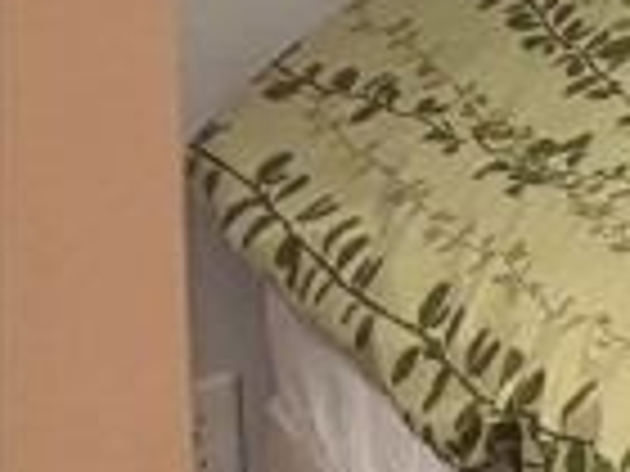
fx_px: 3185
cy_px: -360
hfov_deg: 8.2
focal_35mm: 175
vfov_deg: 8.2
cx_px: 2295
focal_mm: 6.76
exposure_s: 1/60
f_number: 1.78
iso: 250
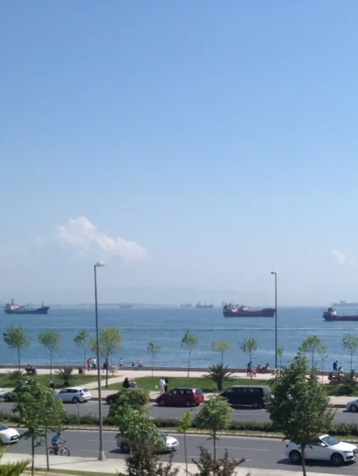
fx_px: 950
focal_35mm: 69
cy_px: 351
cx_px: 348
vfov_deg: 27.8
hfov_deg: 20.7
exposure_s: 1/2762
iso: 64
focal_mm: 4.28
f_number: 2.4
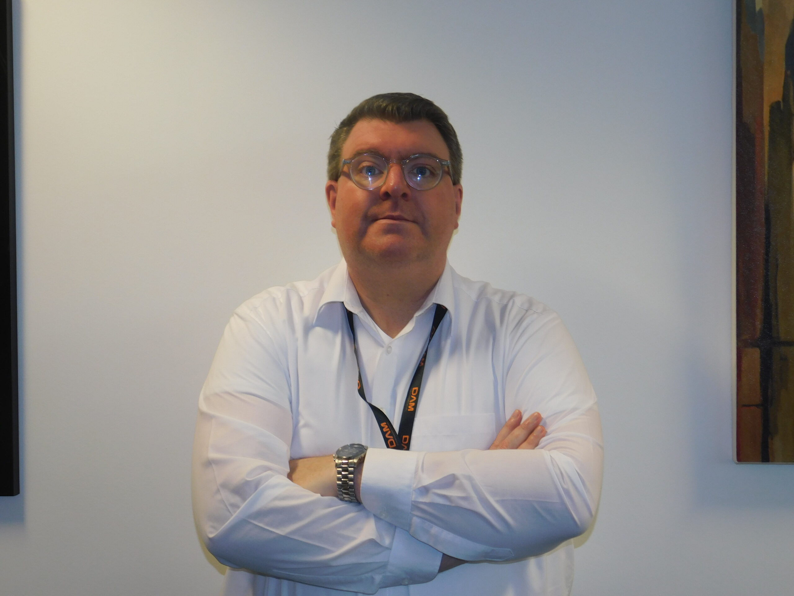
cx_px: 397
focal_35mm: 59
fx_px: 1353
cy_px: 298
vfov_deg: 24.8
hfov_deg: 32.7
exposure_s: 1/40
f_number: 4
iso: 125
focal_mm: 10.4
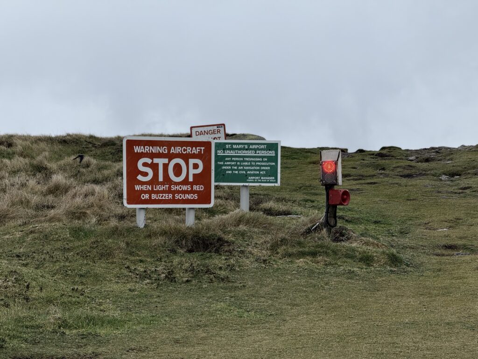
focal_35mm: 120
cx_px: 239
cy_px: 180
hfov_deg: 16.4
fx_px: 1657
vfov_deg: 12.3
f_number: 2.8
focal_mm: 15.66
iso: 50
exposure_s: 1/339
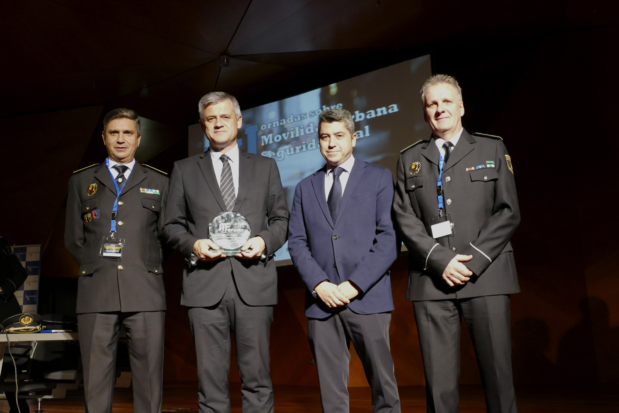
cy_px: 206
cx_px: 310
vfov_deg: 32.6
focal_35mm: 41
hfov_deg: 47.4
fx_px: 705
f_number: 3.2
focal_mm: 15.02
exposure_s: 1/100
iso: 1600
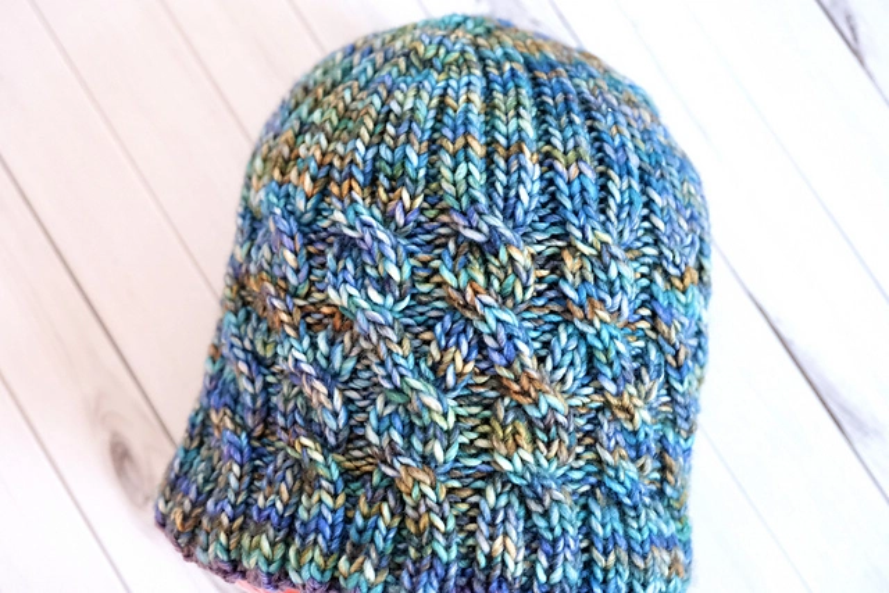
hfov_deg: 40.3
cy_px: 296
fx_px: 1210
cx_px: 444
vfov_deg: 27.5
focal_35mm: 49
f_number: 4
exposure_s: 1/56
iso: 6400
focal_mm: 32.5
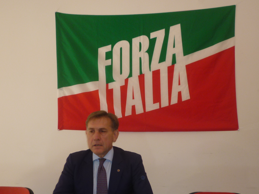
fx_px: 344
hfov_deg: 41.2
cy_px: 143
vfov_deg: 31.0
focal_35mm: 46
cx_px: 127
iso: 100
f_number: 3.3
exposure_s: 1/30
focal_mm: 5.2
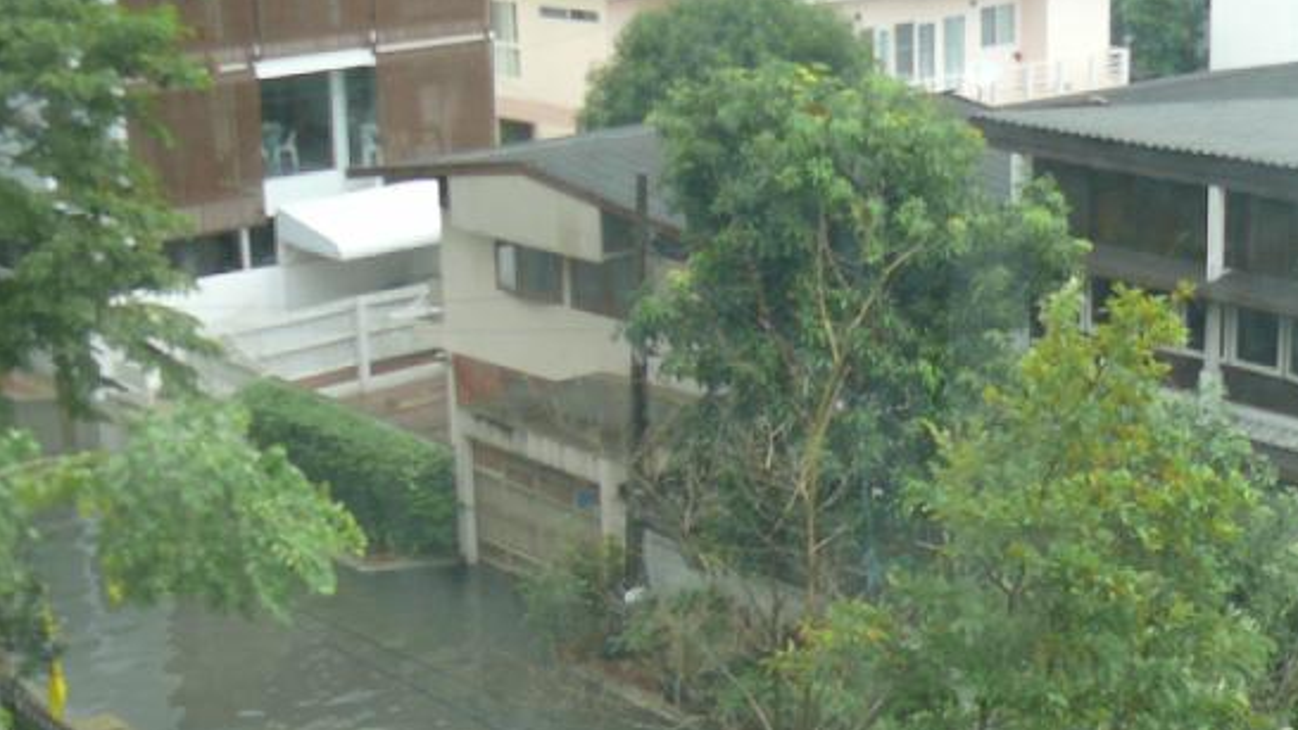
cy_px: 509
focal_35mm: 107
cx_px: 946
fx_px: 3682
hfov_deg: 19.9
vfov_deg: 11.3
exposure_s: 1/100
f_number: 3.6
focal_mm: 10.6
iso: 100
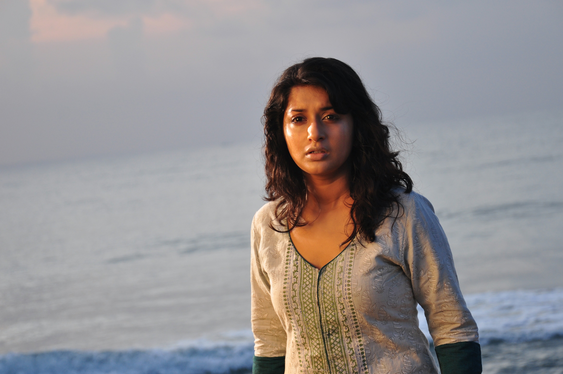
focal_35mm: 128
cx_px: 274
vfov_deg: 10.7
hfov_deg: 16.1
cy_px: 195
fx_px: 1993
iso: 200
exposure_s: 1/160
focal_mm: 75
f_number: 5.3
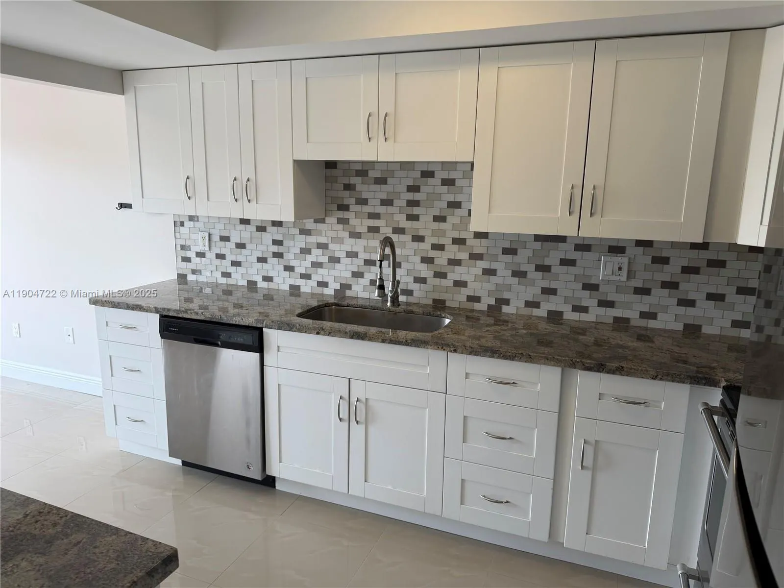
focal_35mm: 24
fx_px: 544
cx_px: 392
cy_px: 294
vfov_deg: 56.8
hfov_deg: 71.6
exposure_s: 1/130
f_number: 1.78
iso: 50
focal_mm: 6.76
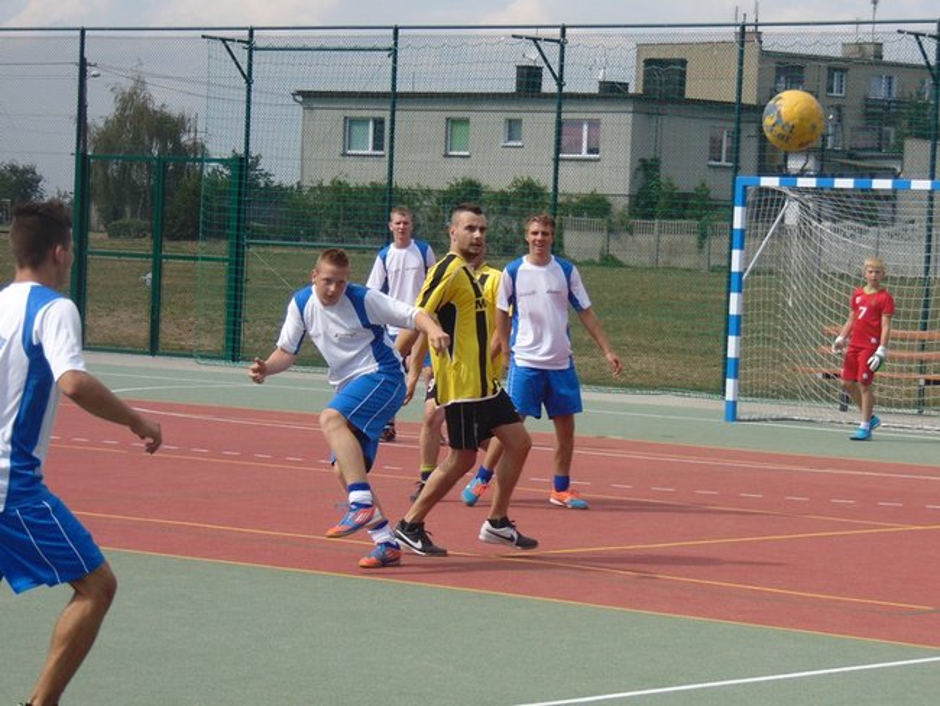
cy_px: 353
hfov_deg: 14.8
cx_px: 470
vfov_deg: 11.2
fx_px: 3613
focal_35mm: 133
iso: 80
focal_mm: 23.9
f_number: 4
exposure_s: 1/1000
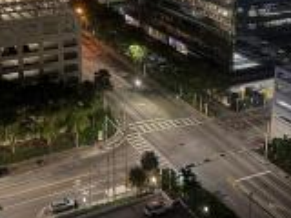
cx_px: 146
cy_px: 13
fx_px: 504
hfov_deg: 32.2
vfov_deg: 23.6
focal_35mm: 60
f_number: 1.78
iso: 1000
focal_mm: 6.76
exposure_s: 1/18
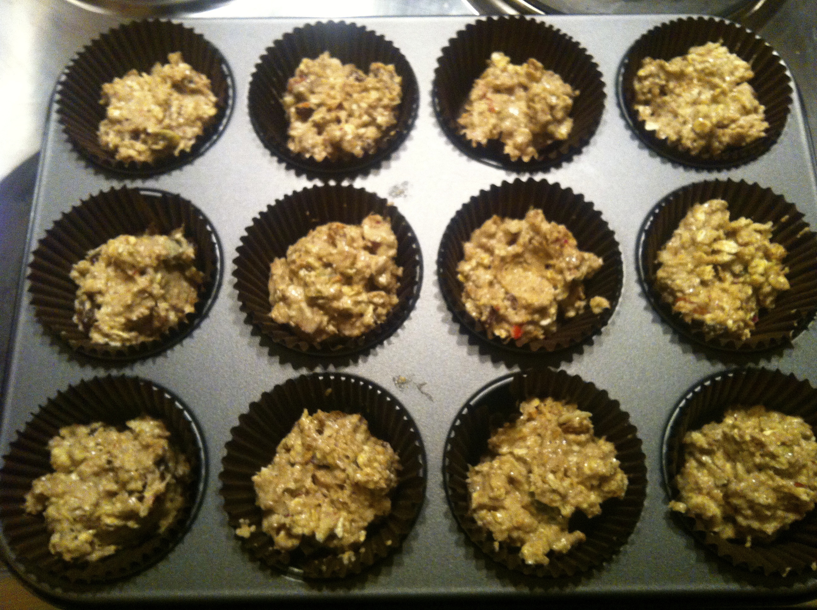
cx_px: 408
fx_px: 825
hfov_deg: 52.7
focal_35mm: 35
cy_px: 305
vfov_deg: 40.6
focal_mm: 3.85
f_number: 2.8
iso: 250
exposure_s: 1/15
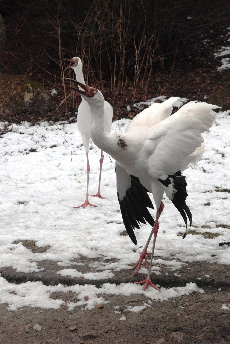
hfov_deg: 10.7
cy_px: 172
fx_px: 1233
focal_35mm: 129
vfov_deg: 15.9
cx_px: 115
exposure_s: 1/1600
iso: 1600
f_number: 10
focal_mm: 86
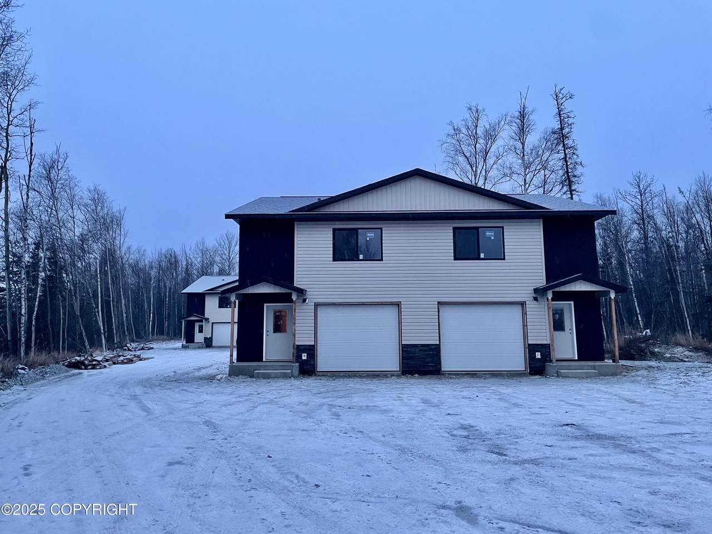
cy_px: 267
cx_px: 356
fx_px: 535
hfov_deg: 67.3
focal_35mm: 26
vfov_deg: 53.1
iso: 320
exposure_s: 1/60
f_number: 1.6
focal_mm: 4.2
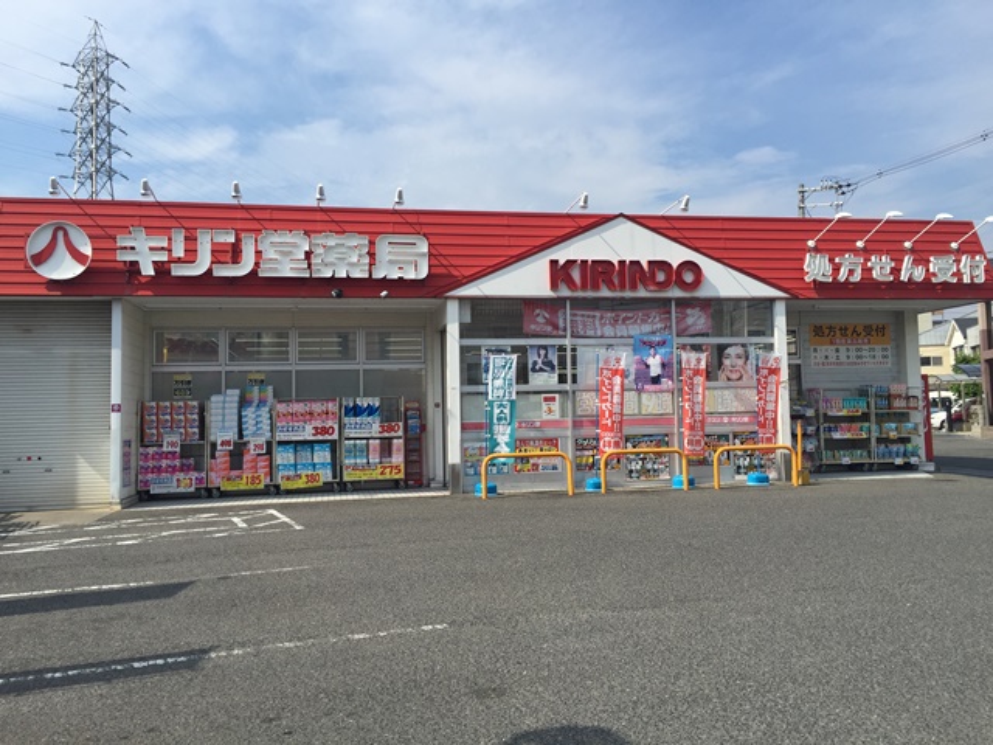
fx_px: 832
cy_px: 372
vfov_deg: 48.2
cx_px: 496
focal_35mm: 29
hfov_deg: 61.7
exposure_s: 1/2475
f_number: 2.2
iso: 32
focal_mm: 4.15
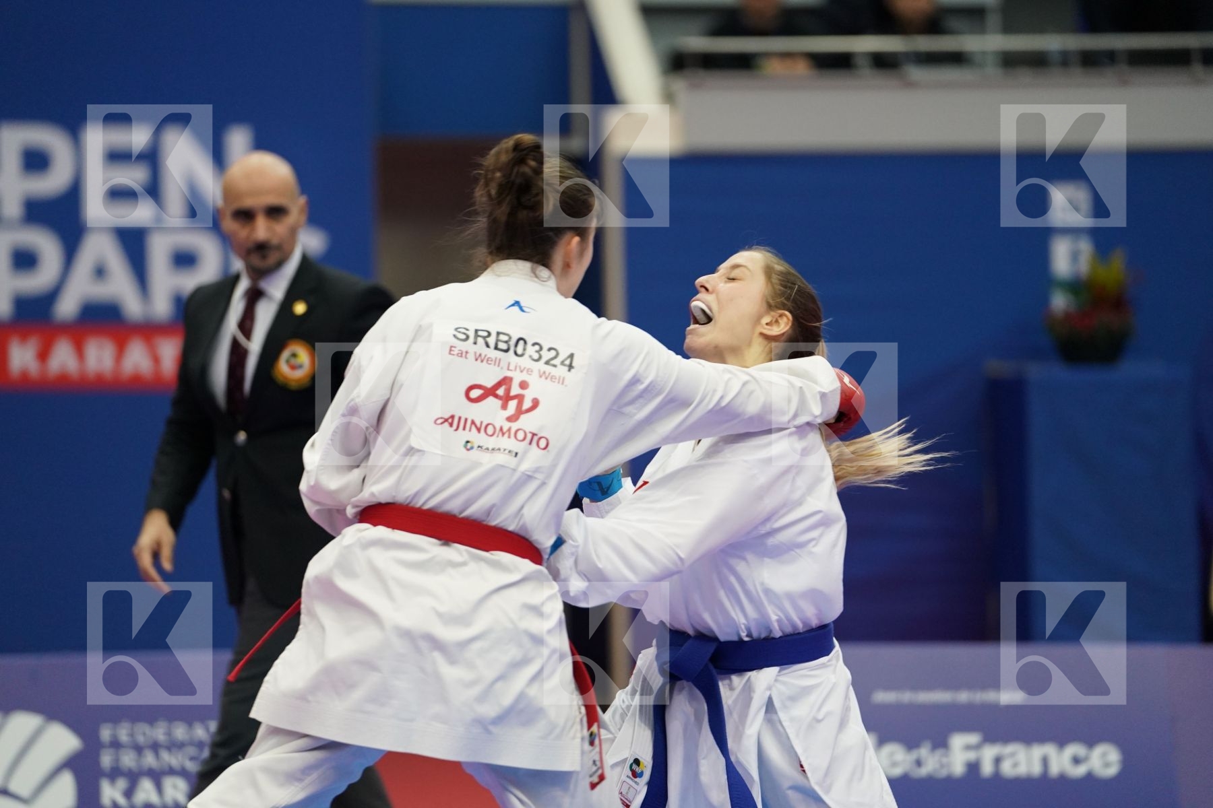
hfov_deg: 11.8
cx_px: 606
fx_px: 5862
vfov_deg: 7.9
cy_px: 404
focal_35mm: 174
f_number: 2.8
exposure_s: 1/1000
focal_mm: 174
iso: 3200
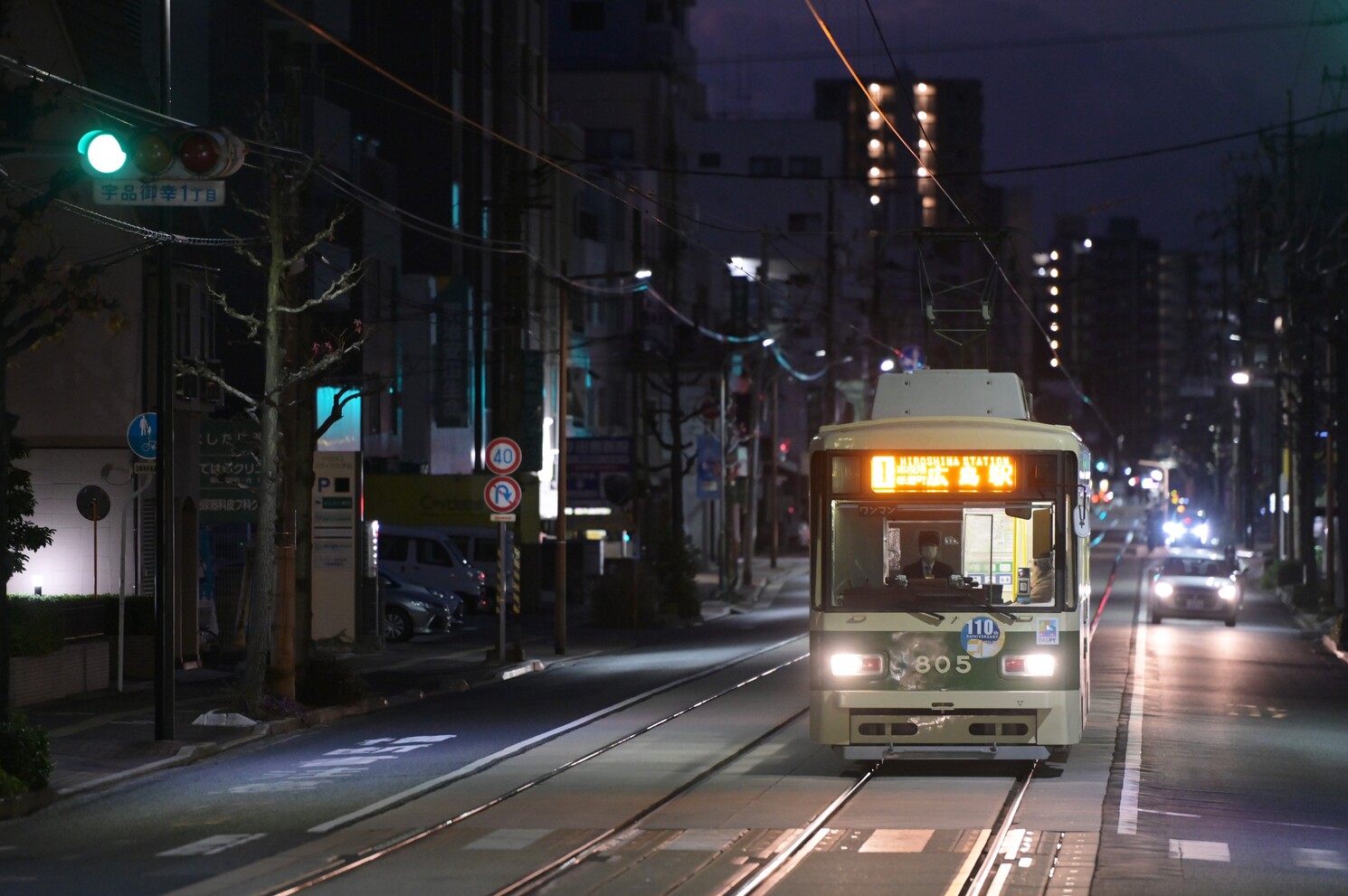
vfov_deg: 6.9
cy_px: 448
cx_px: 674
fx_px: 7483
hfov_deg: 10.3
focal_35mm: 200
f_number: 2.8
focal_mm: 200
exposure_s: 1/100
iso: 3200
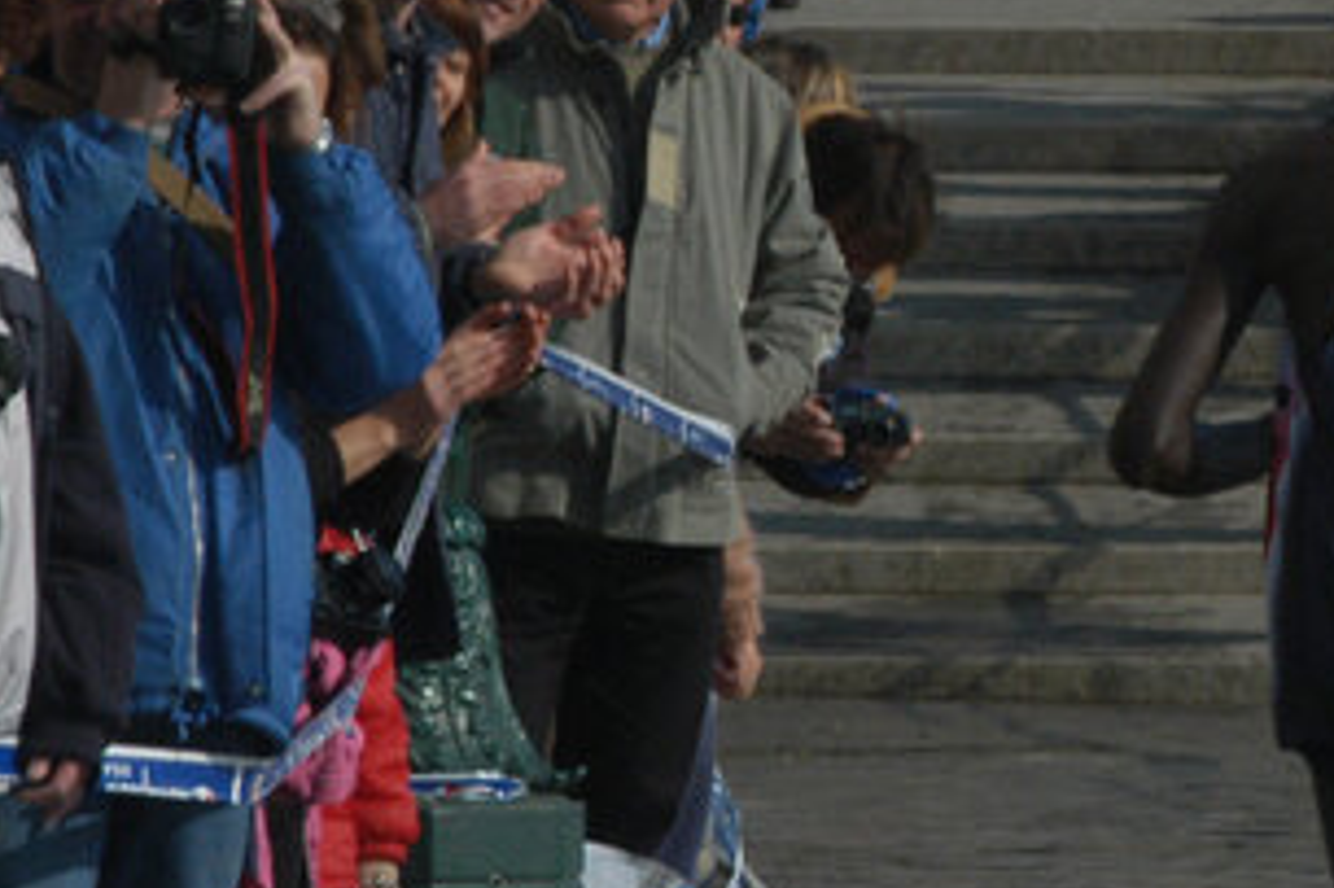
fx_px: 33553
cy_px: 389
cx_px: 1384
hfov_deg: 2.3
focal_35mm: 906
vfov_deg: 1.5
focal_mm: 170
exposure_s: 1/640
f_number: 13
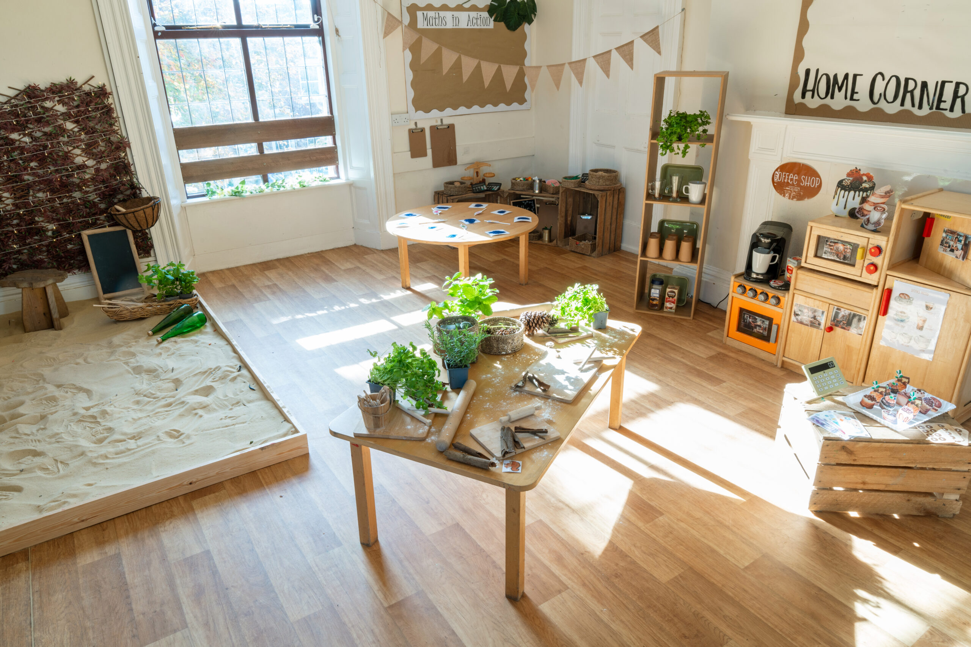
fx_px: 647
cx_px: 486
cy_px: 324
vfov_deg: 53.1
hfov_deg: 73.7
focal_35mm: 24
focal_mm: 24
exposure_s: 1/2.5
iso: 200
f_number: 18
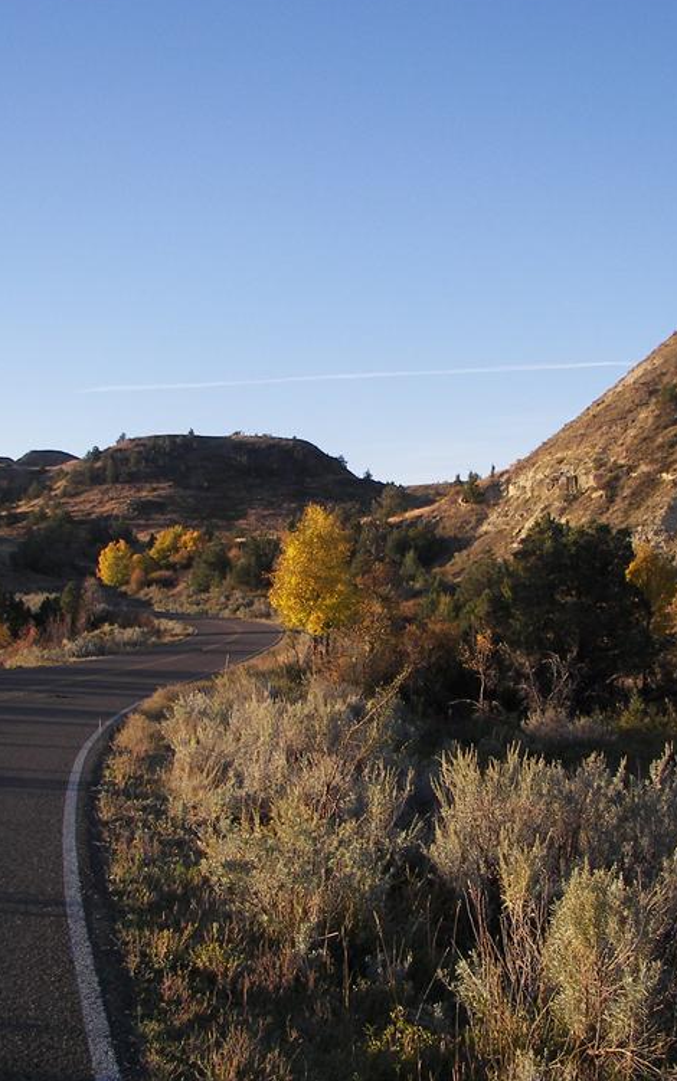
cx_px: 385
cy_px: 531
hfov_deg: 24.9
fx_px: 1534
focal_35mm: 52
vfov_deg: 38.9
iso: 64
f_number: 2.8
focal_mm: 6
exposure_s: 1/500
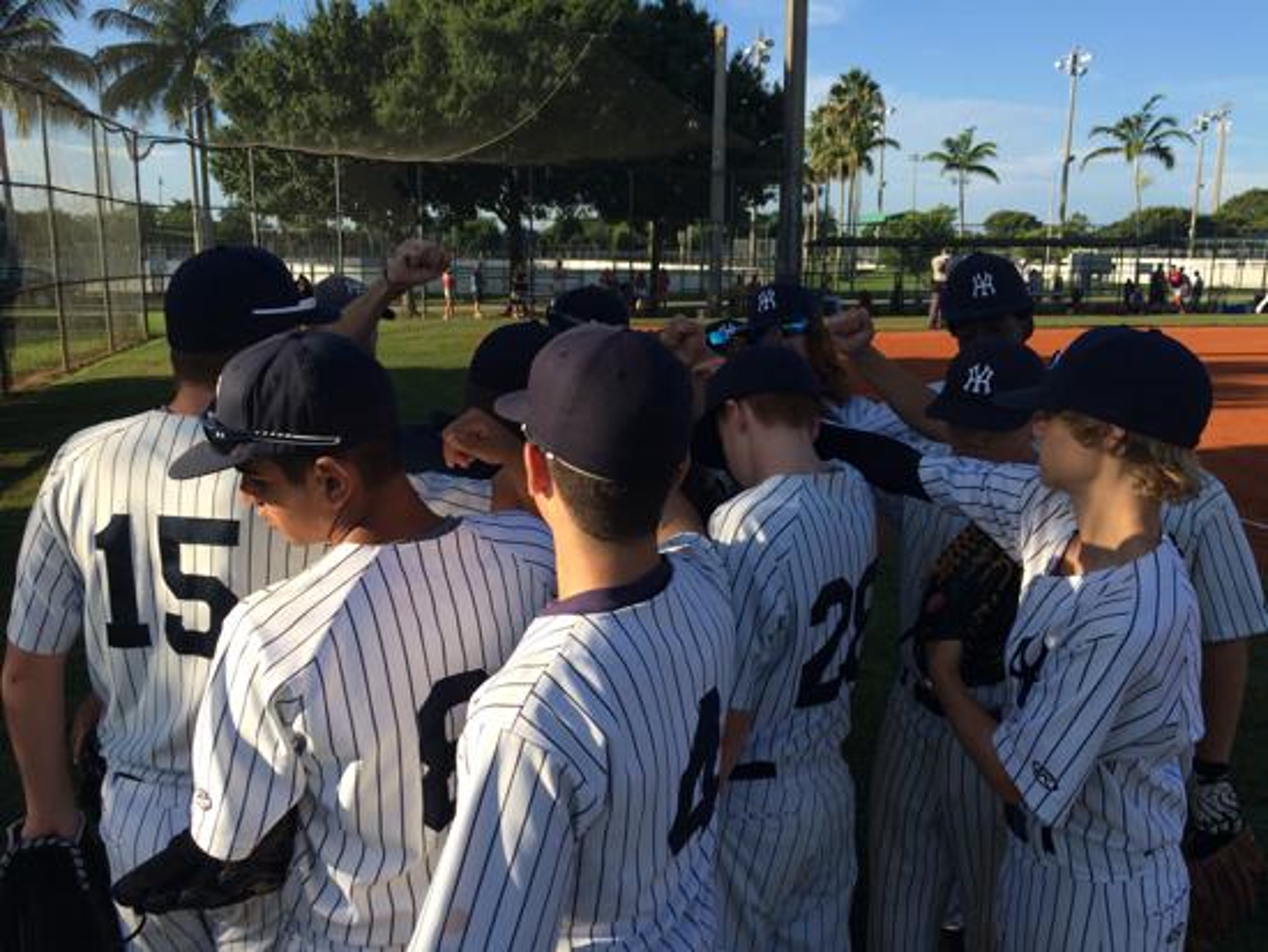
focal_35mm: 29
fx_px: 1063
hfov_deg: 61.6
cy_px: 476
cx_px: 634
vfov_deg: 48.3
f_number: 2.2
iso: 32
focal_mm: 4.15
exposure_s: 1/1368
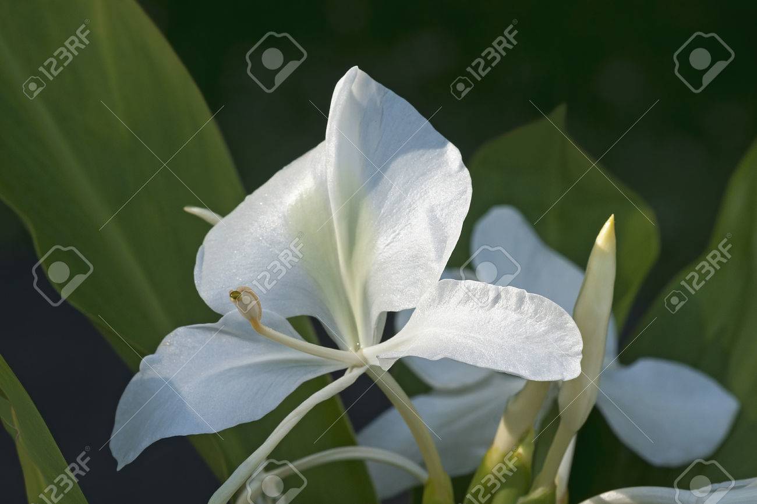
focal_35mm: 150
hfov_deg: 13.7
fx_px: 3153
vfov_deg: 9.1
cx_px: 378
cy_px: 252
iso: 100
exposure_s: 1/100
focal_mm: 100
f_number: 10
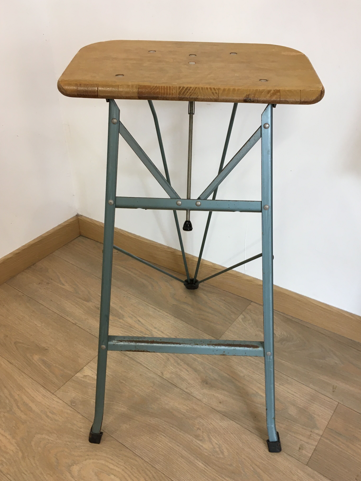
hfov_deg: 44.1
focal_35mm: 32
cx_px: 196
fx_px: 445
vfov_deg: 56.8
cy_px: 241
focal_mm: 4.15
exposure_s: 1/33
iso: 80
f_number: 2.2
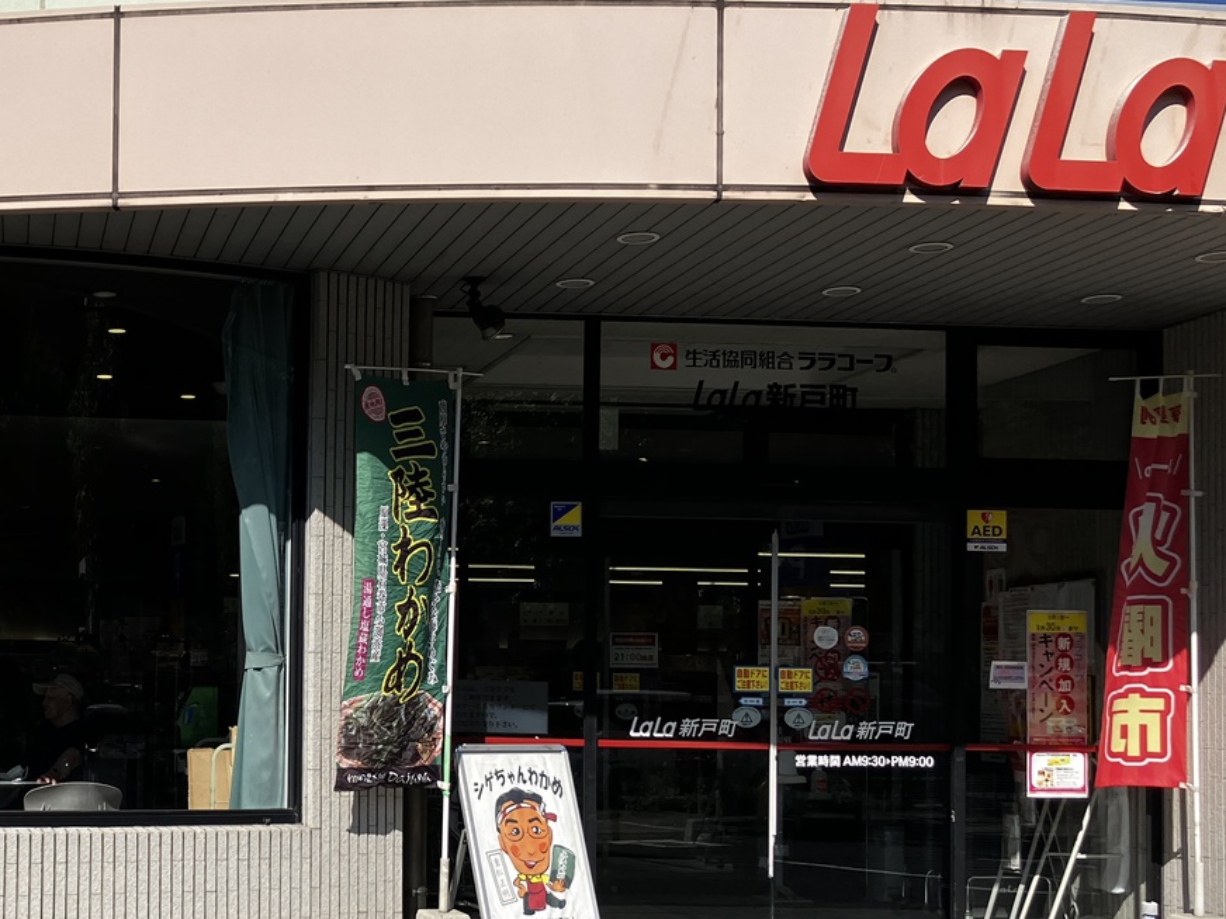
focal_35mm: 52
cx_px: 130
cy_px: 623
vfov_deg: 27.8
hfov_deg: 34.8
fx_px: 1842
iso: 32
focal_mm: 3.99
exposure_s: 1/2703
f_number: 1.8
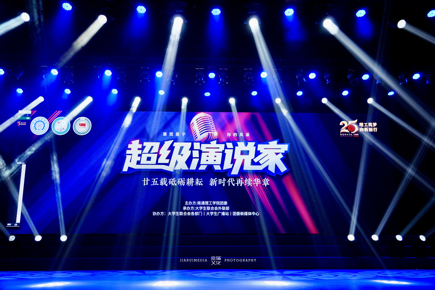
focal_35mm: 36
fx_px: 435
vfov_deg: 36.9
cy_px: 145
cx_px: 218
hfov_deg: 53.1
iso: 200
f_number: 4
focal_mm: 24
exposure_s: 1/40
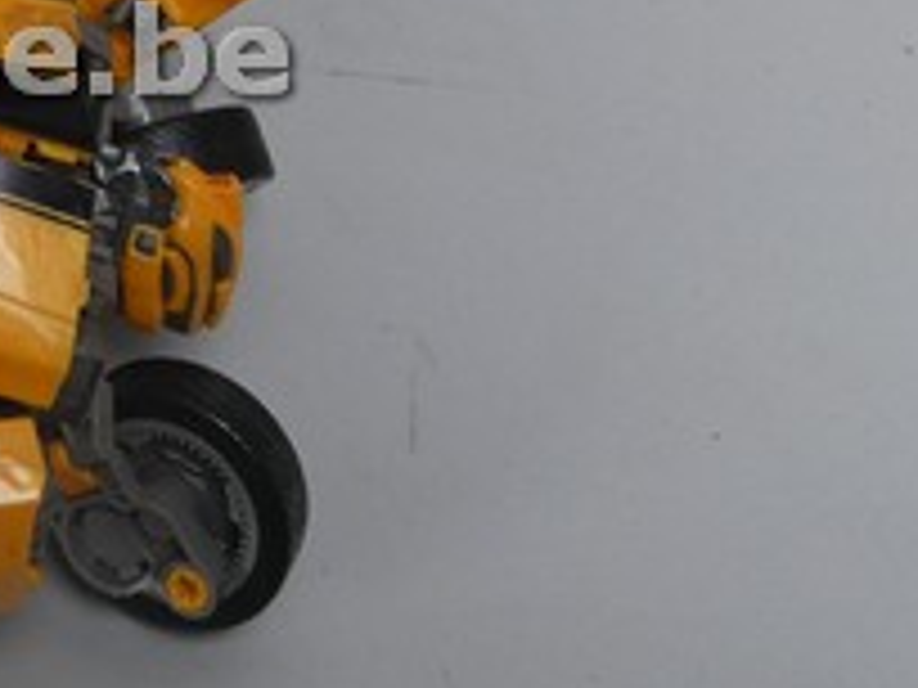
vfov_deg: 18.0
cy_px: -409
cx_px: -313
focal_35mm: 71
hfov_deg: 23.7
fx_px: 1883
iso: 80
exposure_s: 1/80
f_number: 2.8
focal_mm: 3.6
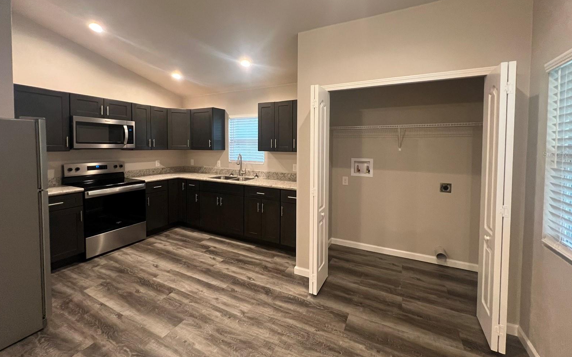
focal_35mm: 14
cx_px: 287
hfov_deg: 105.3
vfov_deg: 78.2
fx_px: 218
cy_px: 154
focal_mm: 1.57
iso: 400
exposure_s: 1/60
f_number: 1.8
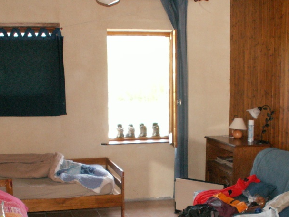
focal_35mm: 59
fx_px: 493
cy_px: 171
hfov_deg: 32.7
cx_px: 158
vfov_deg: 24.5
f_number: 2.8
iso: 160
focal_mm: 5.86
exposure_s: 1/50
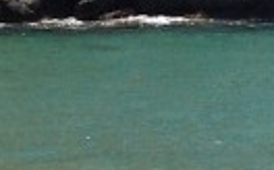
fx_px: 2147
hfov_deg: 6.7
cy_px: 15
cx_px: 789
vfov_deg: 4.5
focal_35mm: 288
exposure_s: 1/2326
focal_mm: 4.28
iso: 80
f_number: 2.4
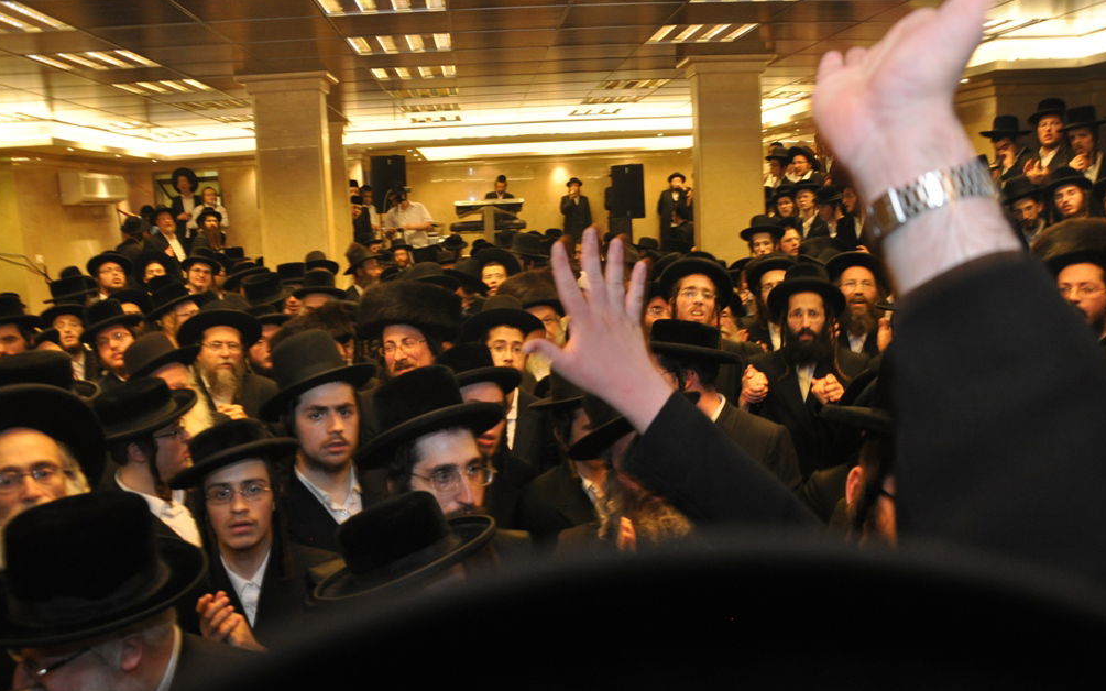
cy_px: 328
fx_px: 844
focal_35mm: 28
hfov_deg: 66.5
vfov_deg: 44.5
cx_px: 547
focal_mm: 18
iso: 800
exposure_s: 1/60
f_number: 5.6
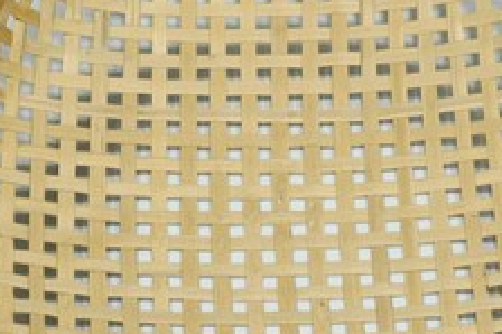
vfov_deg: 6.1
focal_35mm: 223
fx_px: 3107
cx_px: 260
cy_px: 250
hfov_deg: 9.2
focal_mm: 52
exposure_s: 1/8
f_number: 8
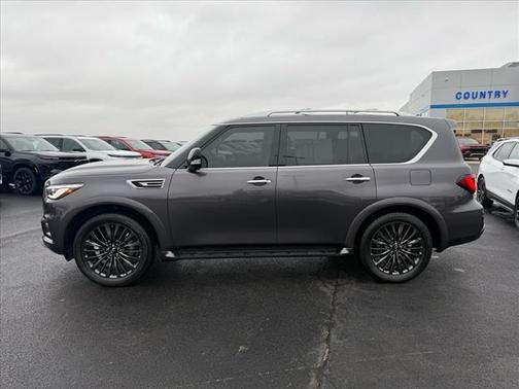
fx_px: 360
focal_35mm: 24
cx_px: 260
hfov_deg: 71.6
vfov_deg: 56.8
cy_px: 194
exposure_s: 1/233
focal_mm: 6.76
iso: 64
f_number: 1.78
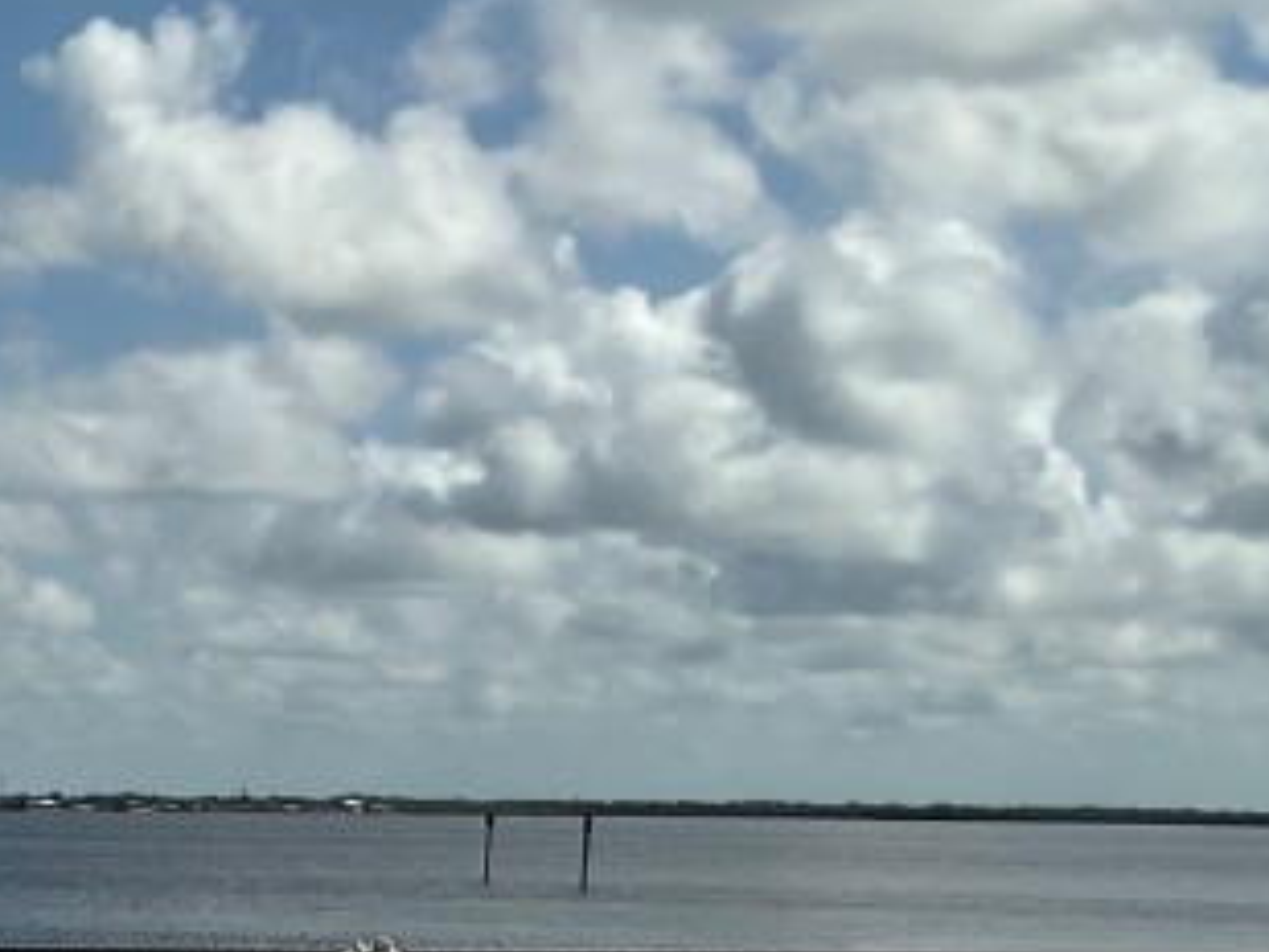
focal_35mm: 96
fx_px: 3521
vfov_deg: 14.6
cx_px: -604
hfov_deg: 18.3
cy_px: 1293
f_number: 1.8
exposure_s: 1/4065
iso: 16
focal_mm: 3
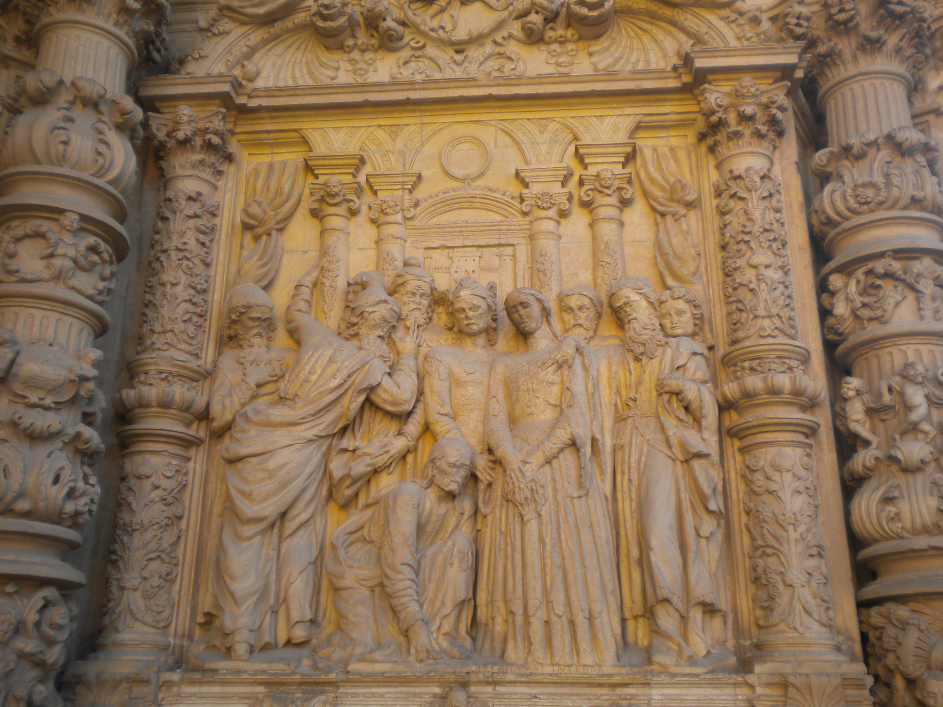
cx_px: 472
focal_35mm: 35
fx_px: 953
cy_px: 354
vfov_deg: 40.7
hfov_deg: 52.6
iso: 80
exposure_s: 1/74.1
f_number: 3.1
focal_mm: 6.3
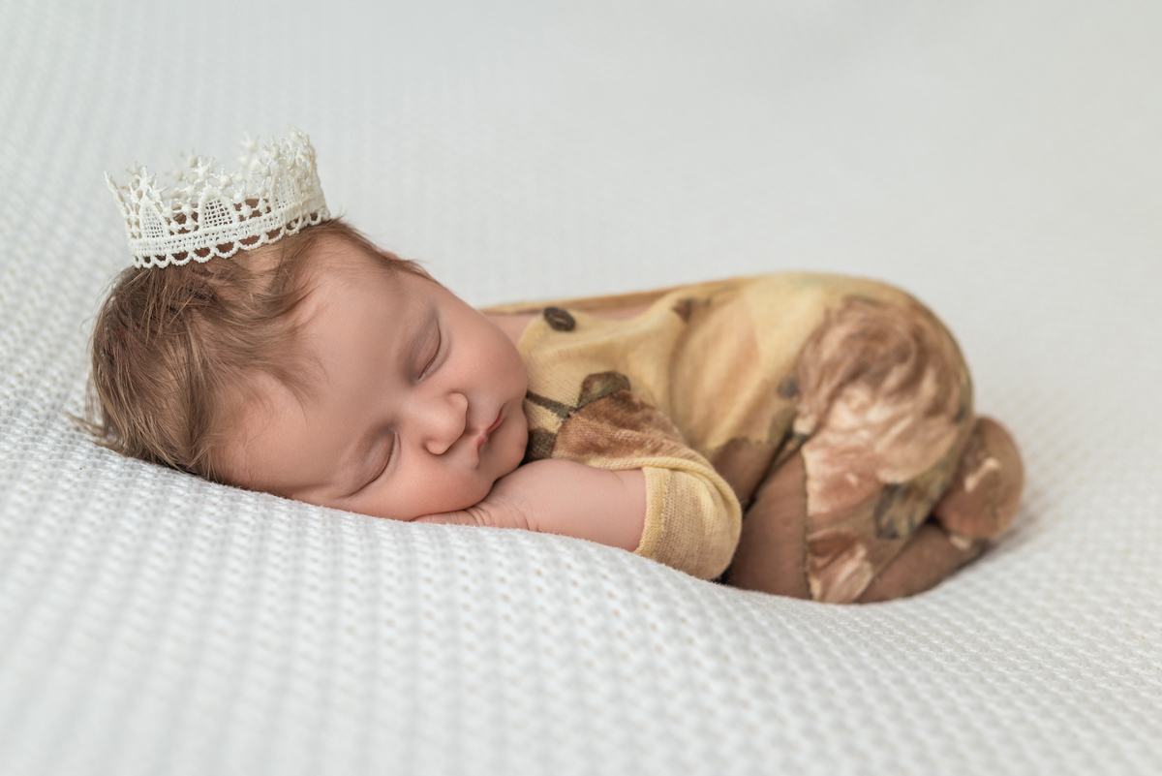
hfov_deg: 39.6
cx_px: 581
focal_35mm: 50
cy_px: 388
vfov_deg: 27.0
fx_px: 1614
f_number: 3.5
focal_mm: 50
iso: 100
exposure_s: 1/250
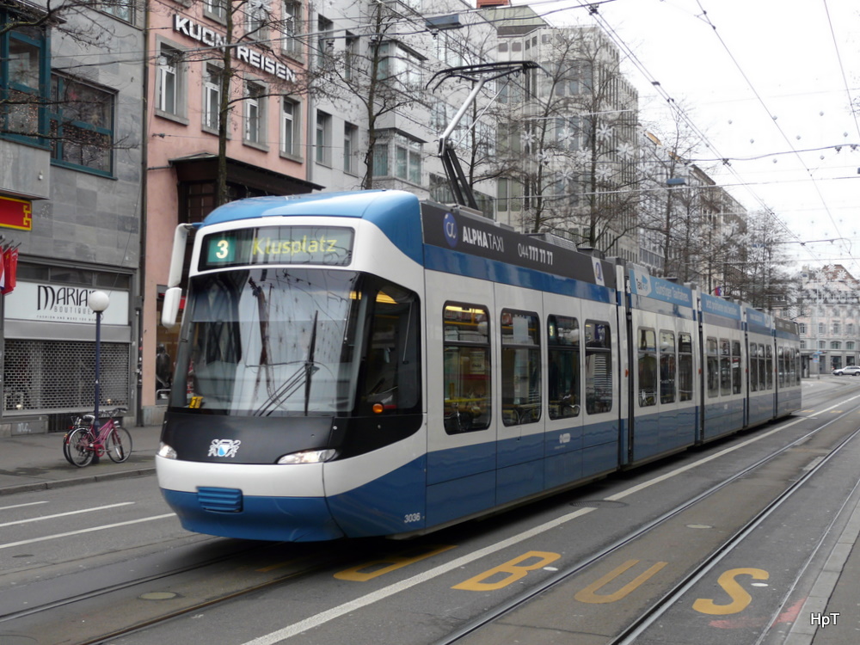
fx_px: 1093
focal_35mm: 44
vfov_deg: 32.9
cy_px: 322
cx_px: 430
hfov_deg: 42.9
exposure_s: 1/100
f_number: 3.2
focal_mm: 7.2
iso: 100
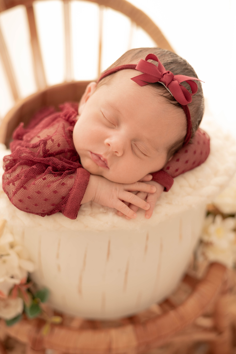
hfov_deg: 27.0
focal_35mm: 50
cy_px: 177
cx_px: 118
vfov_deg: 39.6
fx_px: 491
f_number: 2.8
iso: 400
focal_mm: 50
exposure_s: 1/200
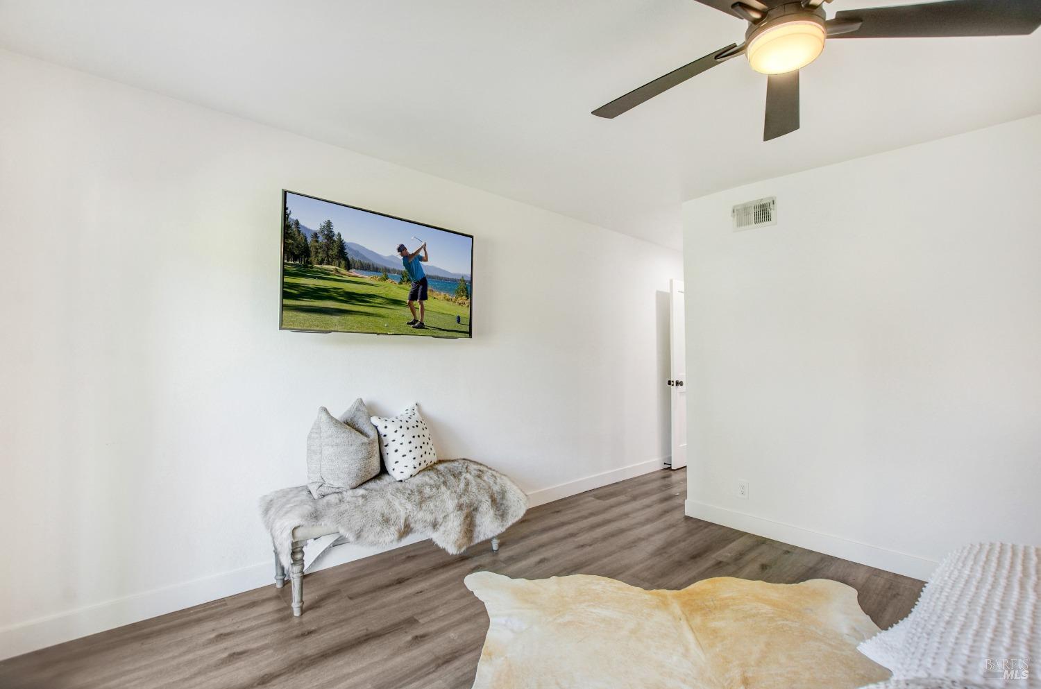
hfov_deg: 100.5
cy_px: 344
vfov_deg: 77.1
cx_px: 520
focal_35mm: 15
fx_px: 433
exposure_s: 1/8
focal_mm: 10
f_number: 7.1
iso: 100
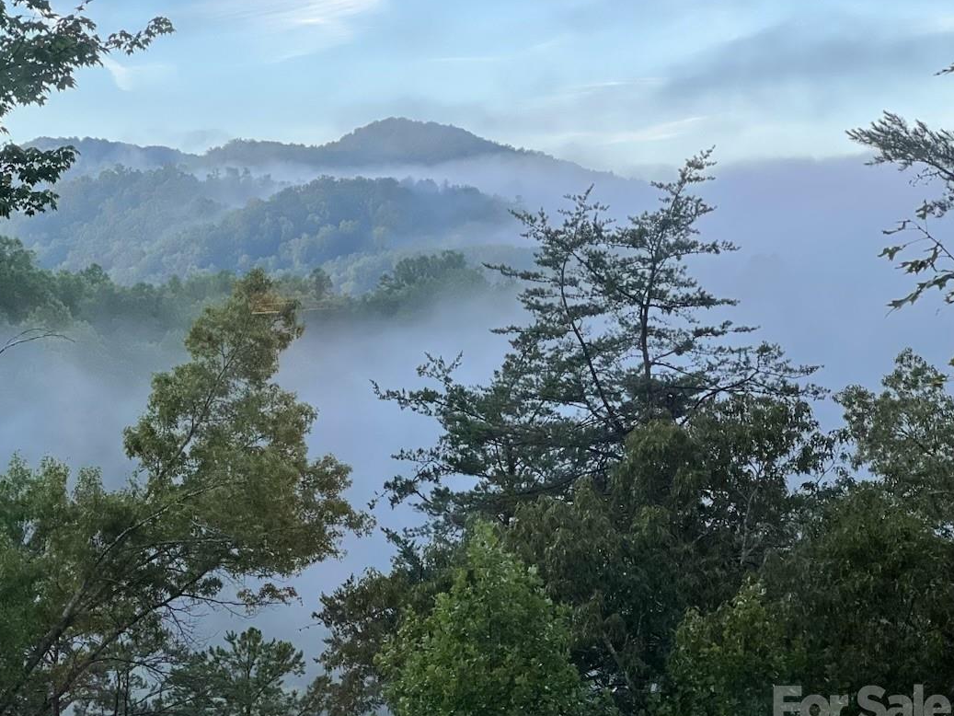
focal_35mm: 95
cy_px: 357
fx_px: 2618
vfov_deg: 15.6
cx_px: 368
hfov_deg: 20.6
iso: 100
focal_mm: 9
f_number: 2.8
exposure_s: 1/120
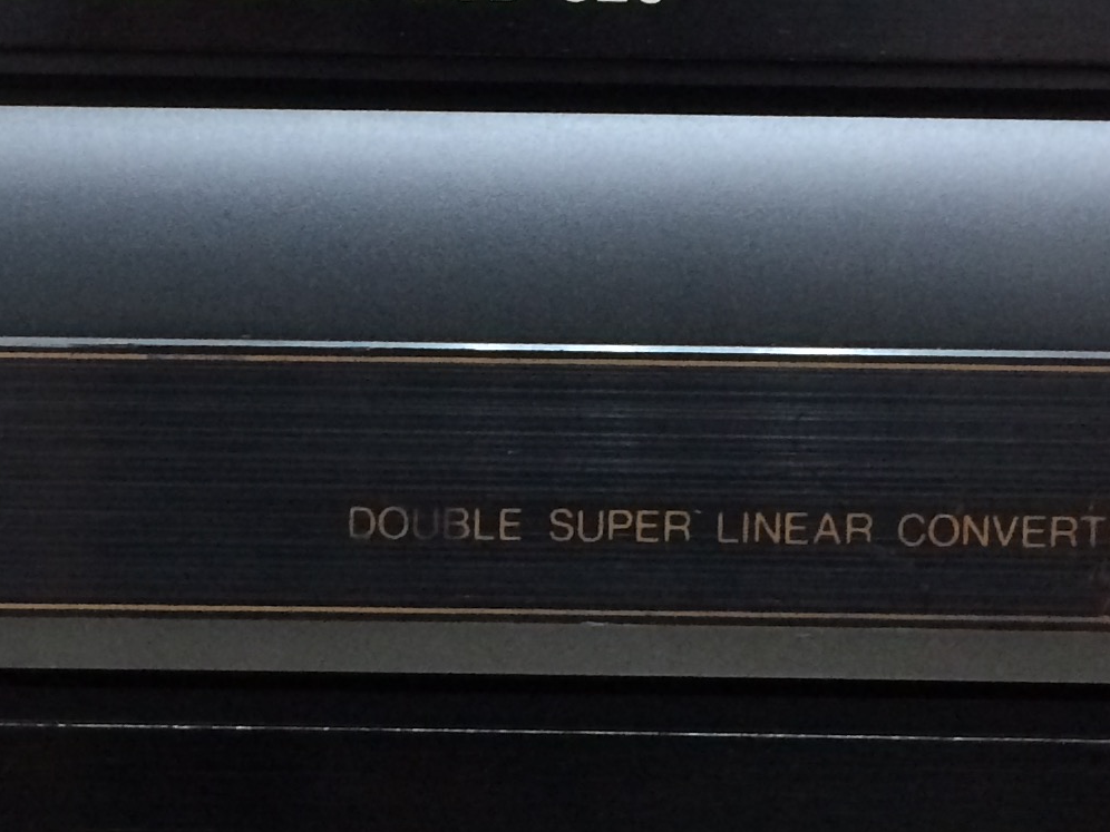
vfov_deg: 15.6
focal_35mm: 95
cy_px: 453
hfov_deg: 20.4
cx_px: 211
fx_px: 3046
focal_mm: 4.15
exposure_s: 1/20
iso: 320
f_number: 2.2
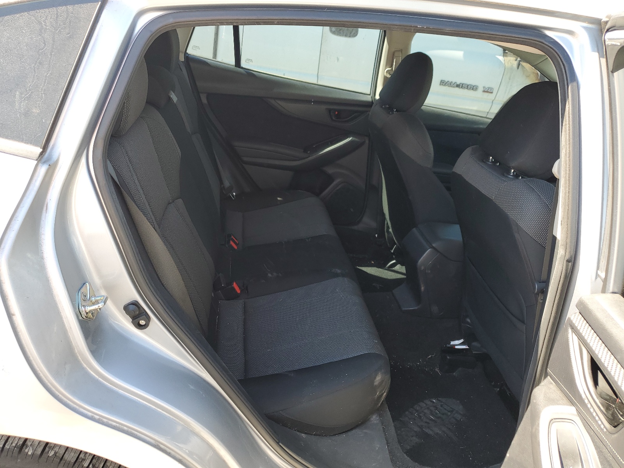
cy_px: 234
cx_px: 312
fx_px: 469
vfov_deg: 53.1
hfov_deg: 67.3
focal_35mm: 26
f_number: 1.5
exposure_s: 1/227
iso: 50
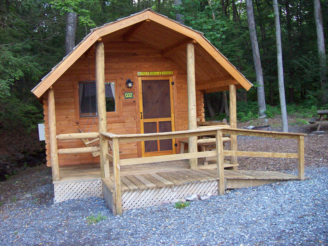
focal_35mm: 36
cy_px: 123
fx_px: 341
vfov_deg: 39.6
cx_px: 164
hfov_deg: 51.4
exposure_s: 1/68.5
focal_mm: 6
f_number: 2.7
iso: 140
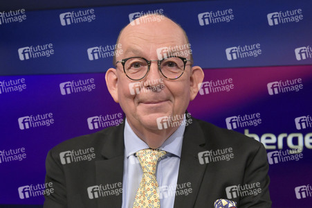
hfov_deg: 41.1
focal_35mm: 48
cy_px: 104
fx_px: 416
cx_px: 156
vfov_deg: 28.0
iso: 2500
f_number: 6.3
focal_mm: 48
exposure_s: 1/250
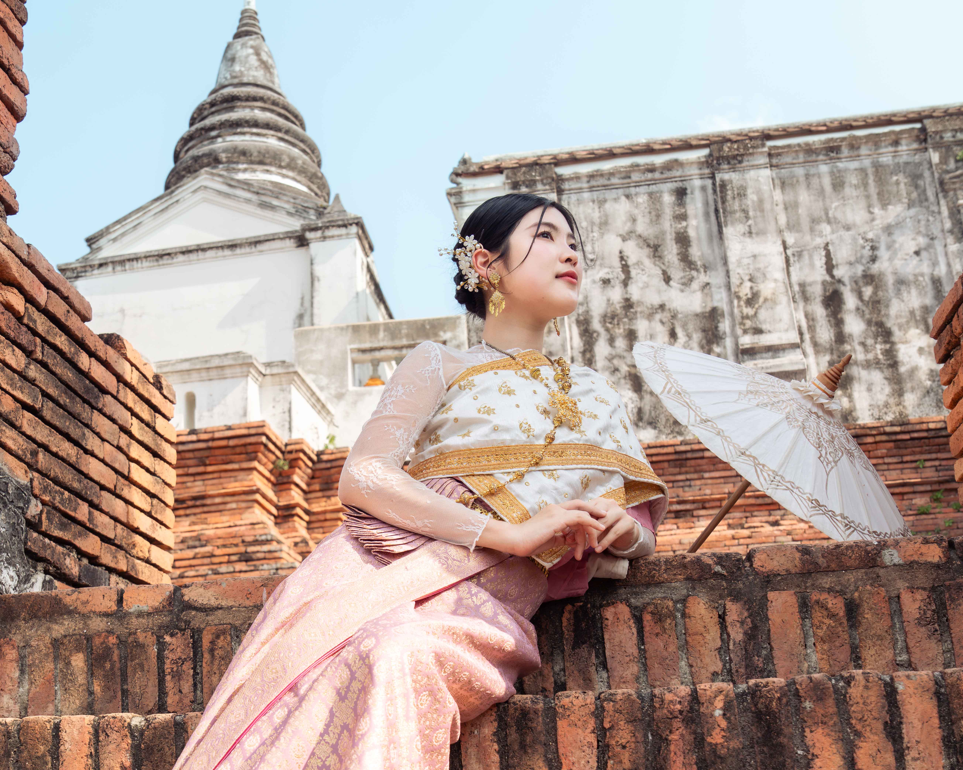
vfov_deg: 35.8
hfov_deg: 44.6
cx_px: 393
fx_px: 1169
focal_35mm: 41
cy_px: 566
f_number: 5
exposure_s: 1/800
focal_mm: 24
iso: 200
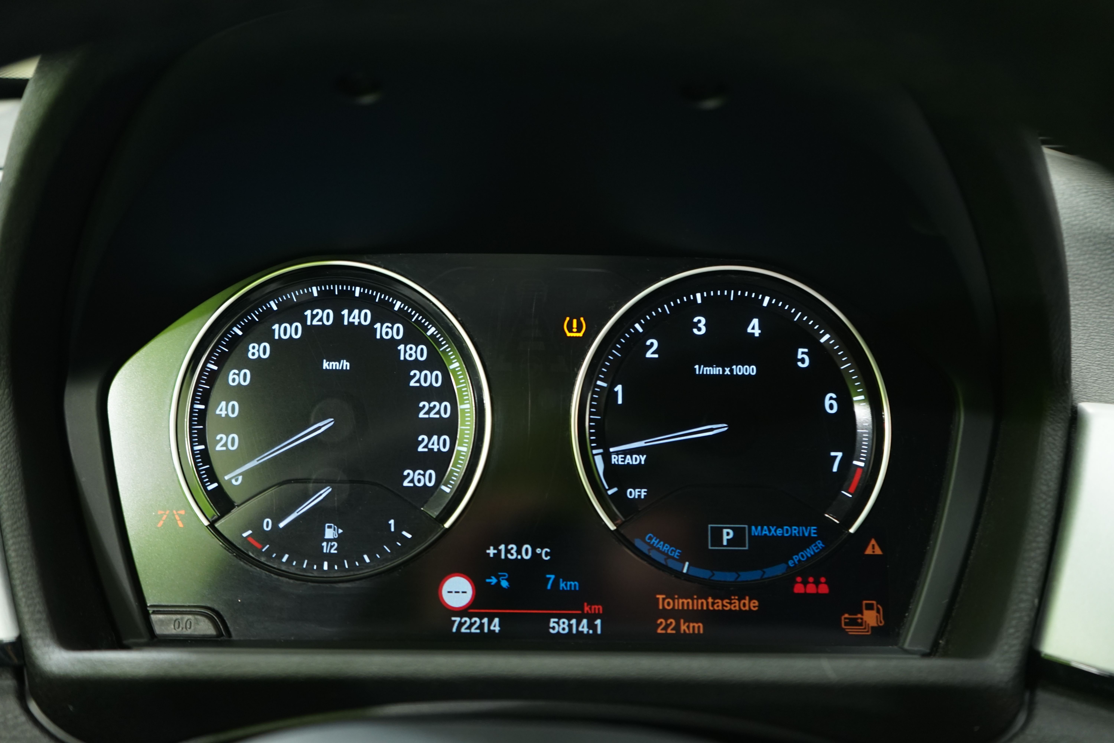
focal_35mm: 35
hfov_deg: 54.4
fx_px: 1083
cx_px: 557
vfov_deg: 37.9
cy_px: 372
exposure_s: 1/13
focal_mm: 35
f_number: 4
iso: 800
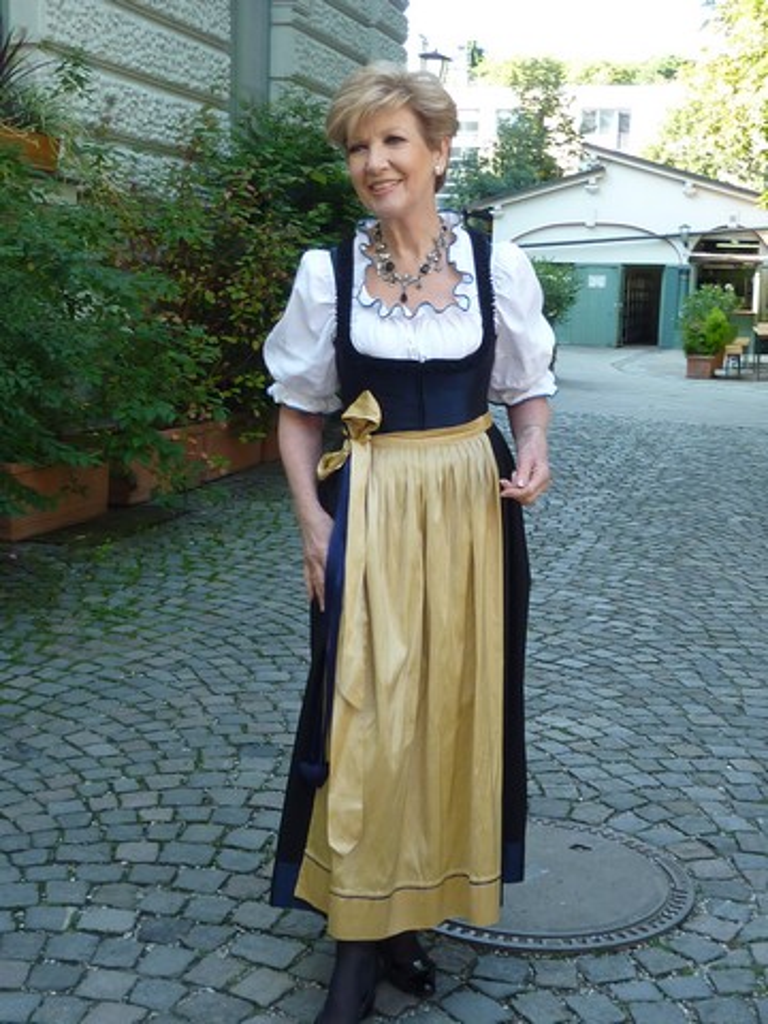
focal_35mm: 48
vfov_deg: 39.7
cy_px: 512
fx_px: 1420
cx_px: 384
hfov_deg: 30.3
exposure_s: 1/50
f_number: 3.3
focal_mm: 4.4
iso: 80
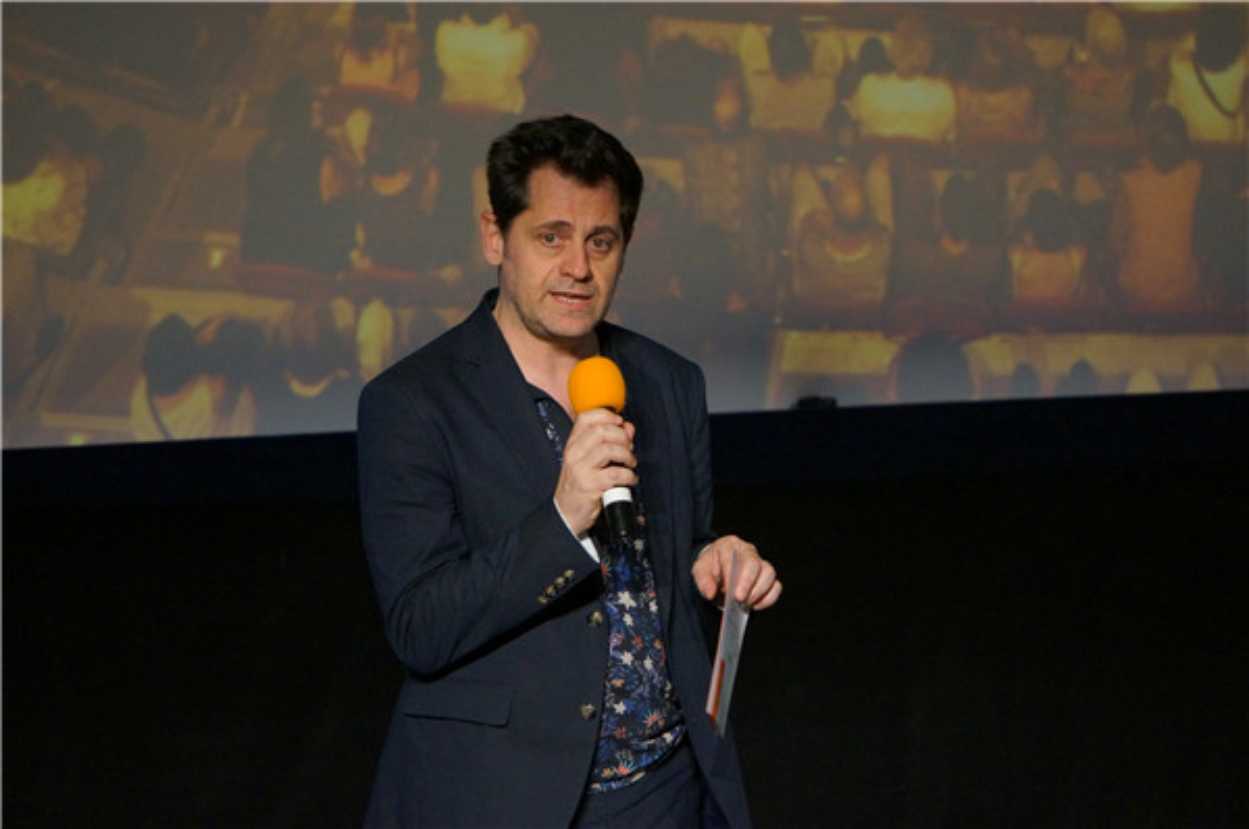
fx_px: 7222
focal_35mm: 208
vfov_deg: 6.6
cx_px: 624
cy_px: 414
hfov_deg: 9.9
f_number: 5.6
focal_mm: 139
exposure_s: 1/60
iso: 3200
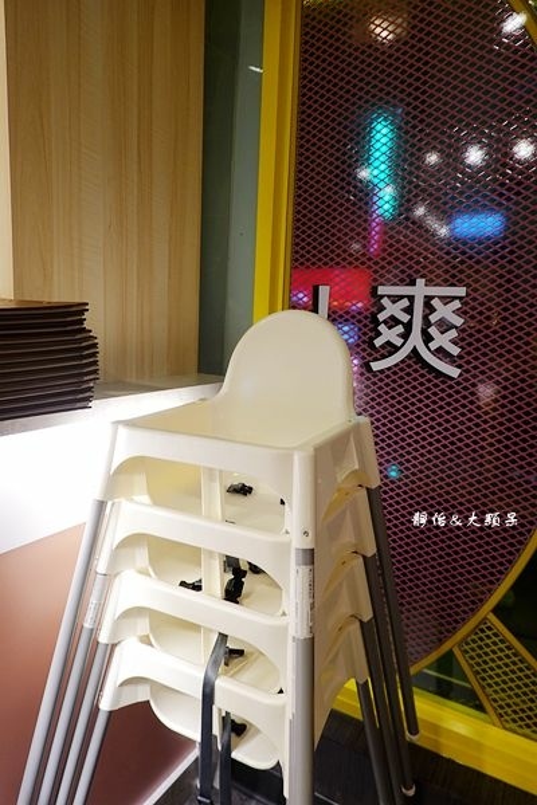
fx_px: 537
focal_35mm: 24
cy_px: 402
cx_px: 268
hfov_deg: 53.1
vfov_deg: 73.7
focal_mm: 9
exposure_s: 1/30
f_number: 2.8
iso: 200
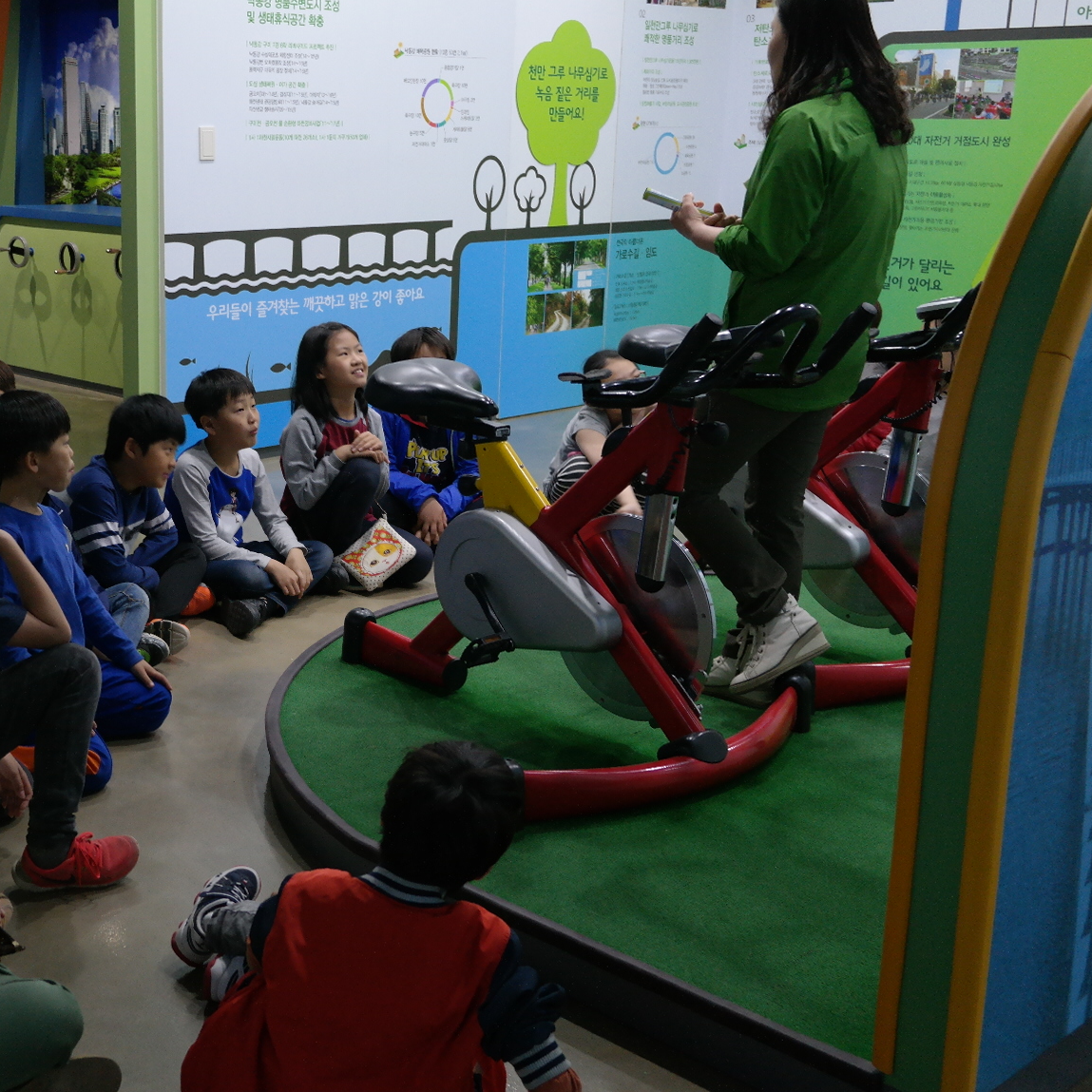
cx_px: 288
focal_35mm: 46
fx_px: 1642
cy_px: 546
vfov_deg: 36.8
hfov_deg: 36.0
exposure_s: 1/50
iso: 800
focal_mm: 24
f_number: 3.5
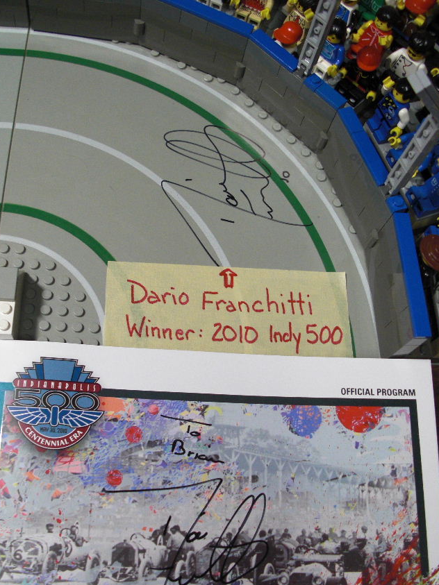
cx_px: 206
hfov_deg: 35.1
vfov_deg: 45.8
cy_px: 305
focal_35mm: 41
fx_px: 693
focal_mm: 6.3
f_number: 2.8
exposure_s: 1/40
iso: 200
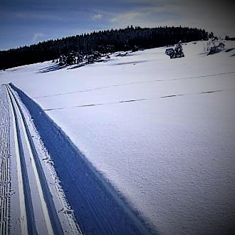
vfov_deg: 40.0
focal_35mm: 42
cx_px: 84
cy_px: 119
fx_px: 323
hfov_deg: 39.7
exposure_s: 1/6944
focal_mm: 4.28
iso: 50
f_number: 2.4
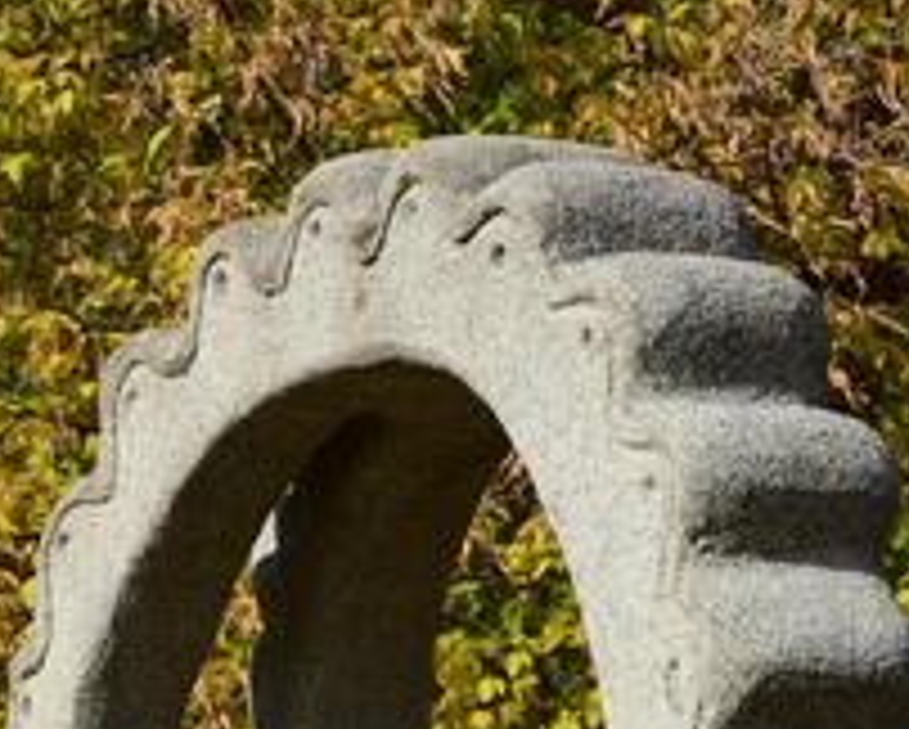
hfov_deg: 9.9
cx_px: 475
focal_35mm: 194
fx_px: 5224
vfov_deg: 7.7
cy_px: 1296
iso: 100
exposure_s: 1/320
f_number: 9
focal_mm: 48
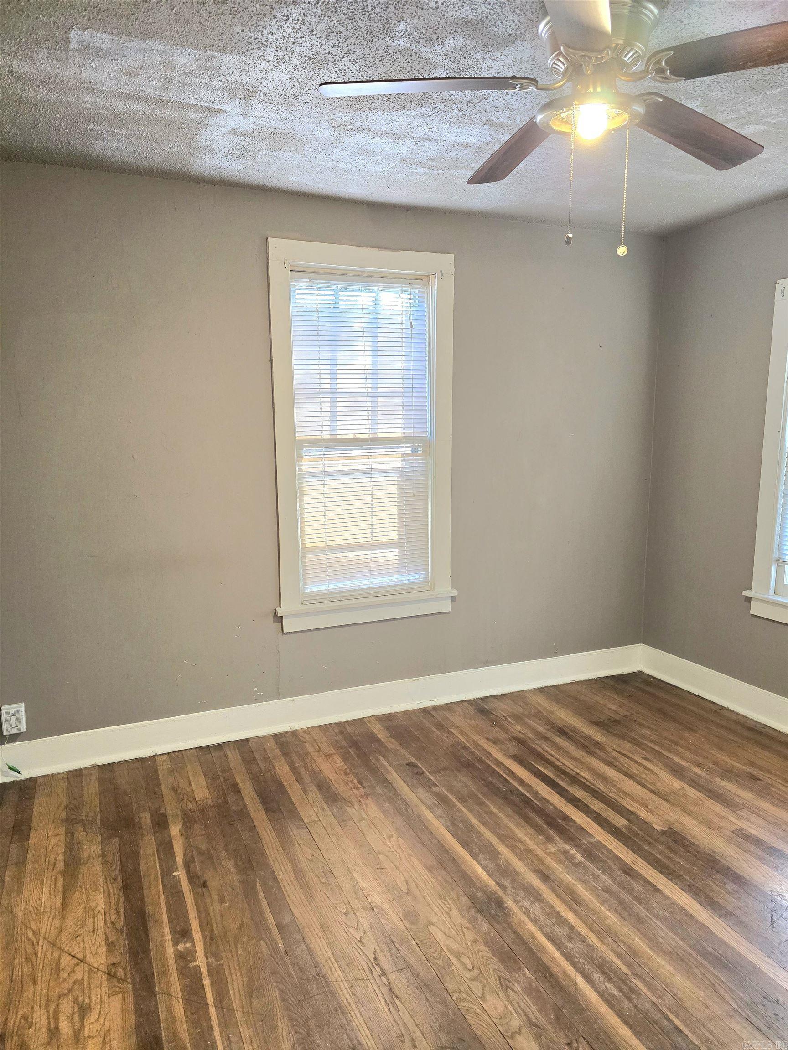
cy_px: 525
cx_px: 394
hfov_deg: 58.9
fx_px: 698
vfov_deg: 73.9
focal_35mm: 23
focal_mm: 6.3
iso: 400
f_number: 1.7
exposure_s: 1/120
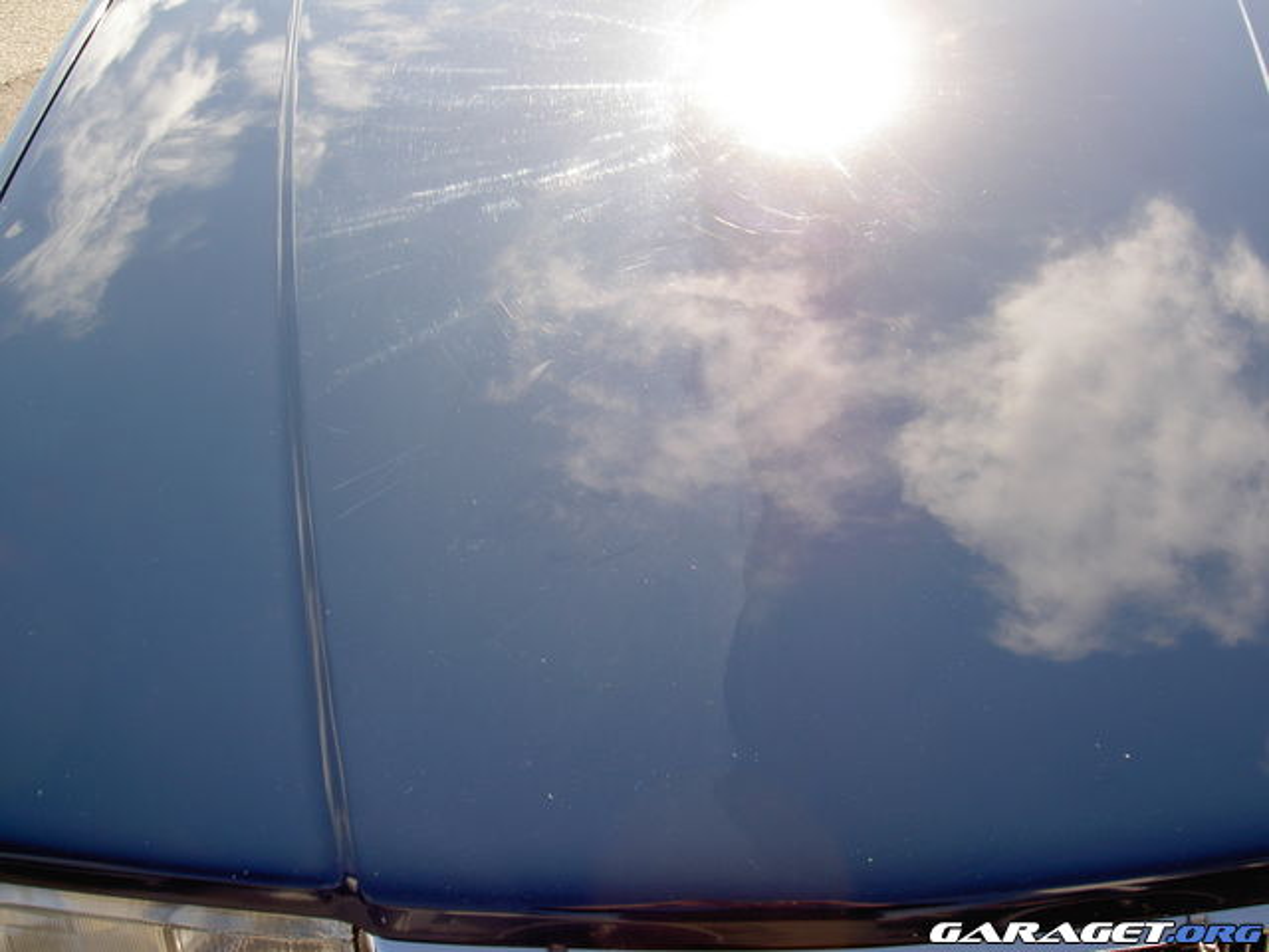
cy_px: 476
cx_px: 634
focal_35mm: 39
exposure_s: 1/160
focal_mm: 8
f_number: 4.7
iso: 50
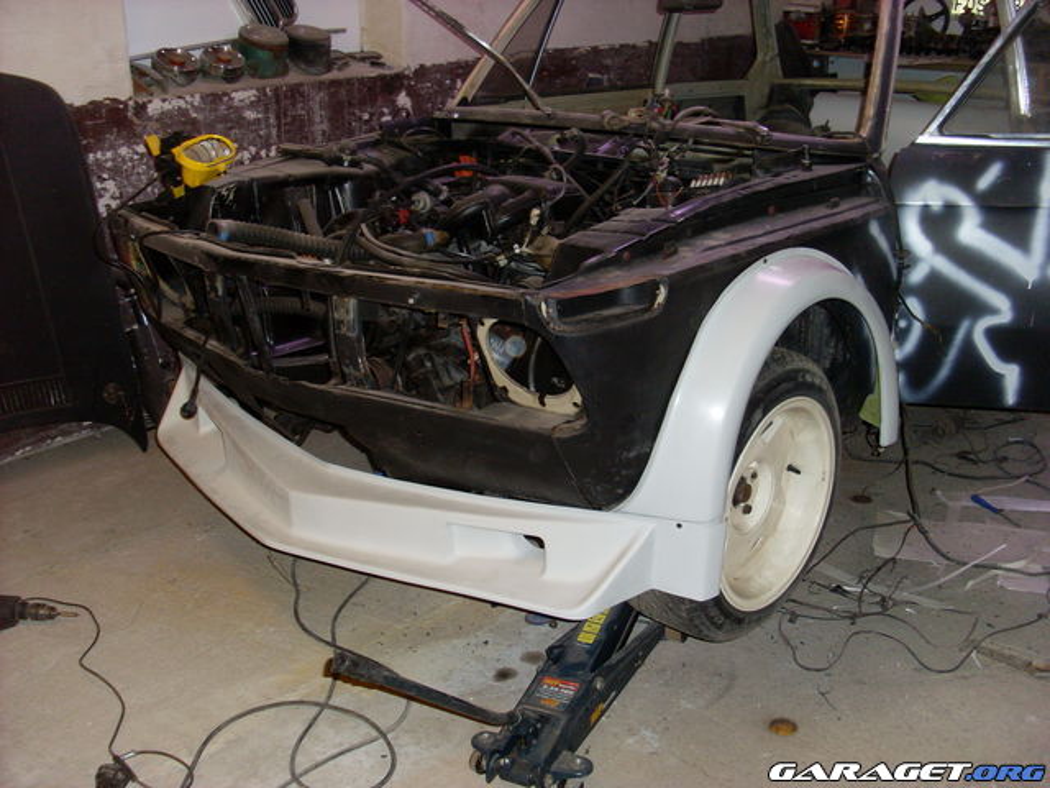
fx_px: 1153
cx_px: 525
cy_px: 394
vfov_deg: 37.7
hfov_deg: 49.0
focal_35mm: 38
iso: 100
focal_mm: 6.3
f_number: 3
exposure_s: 1/45
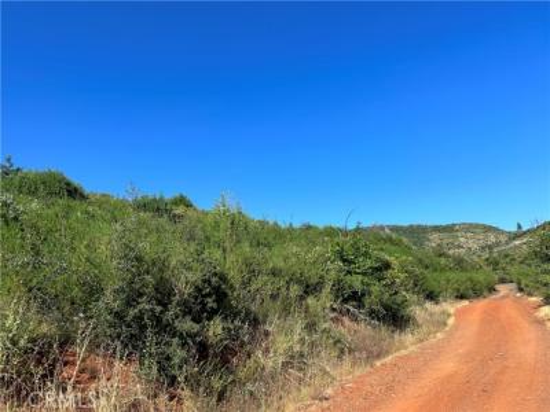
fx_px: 413
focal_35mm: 26
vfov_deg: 53.1
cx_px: 275
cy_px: 206
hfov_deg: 67.3
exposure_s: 1/2841
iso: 50
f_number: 1.5
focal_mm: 5.7
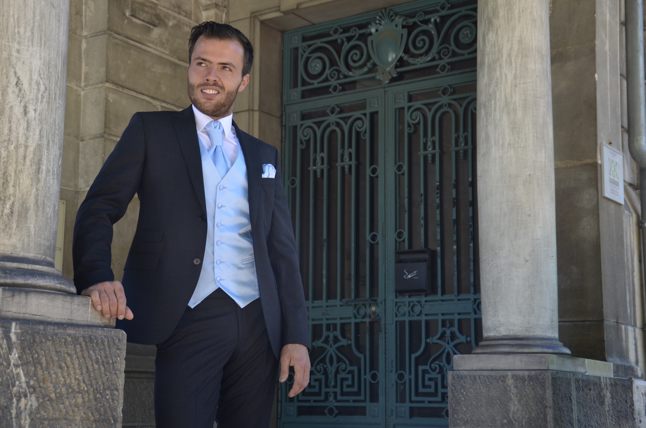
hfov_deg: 32.0
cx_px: 323
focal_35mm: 63
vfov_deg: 21.5
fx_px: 1128
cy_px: 214
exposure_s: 1/125
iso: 200
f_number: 4.8
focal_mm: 42
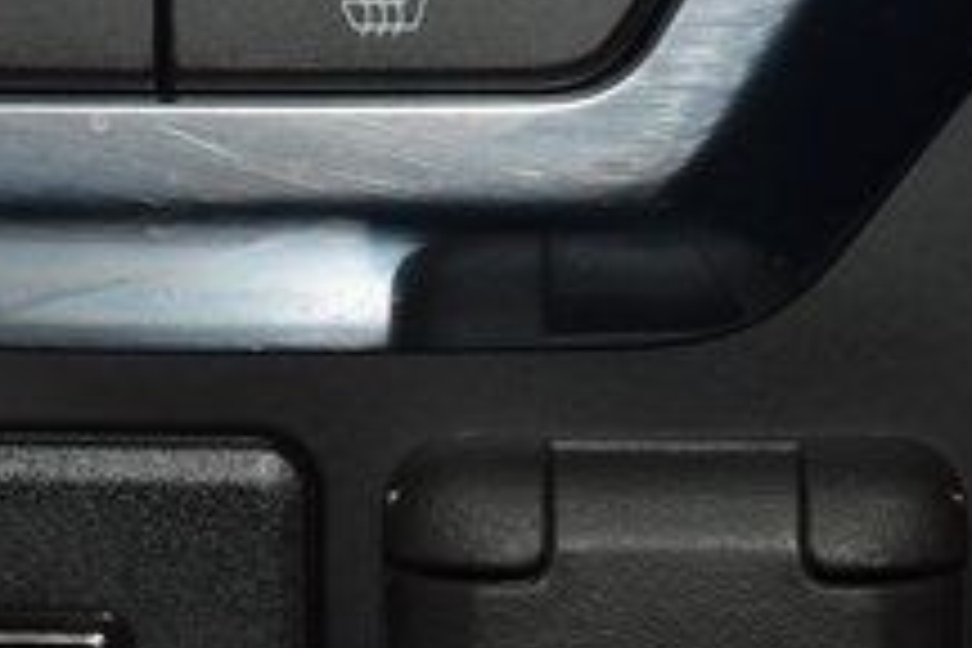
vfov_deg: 6.2
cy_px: -11
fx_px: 5994
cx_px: 176
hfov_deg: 9.2
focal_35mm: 222
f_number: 8
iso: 100
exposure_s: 1/60
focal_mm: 50
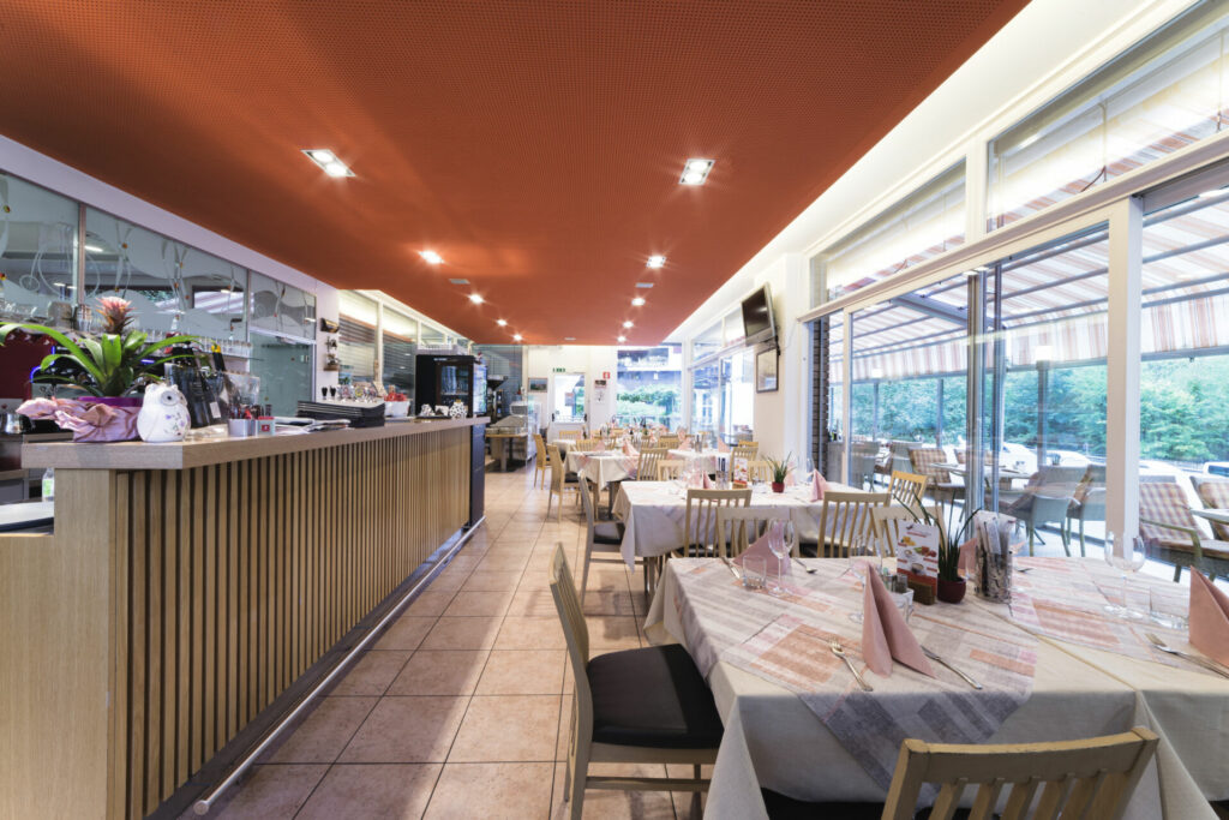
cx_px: 614
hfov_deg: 104.2
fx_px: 478
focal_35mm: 14
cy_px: 410
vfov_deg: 81.2
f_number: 22
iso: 100
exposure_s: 3
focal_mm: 14
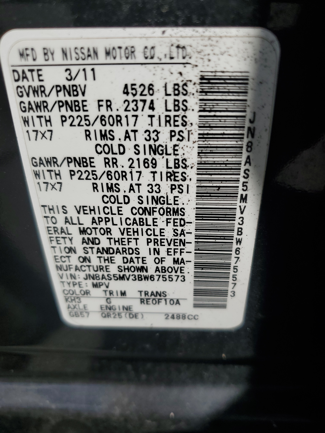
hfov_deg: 53.1
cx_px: 162
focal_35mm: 26
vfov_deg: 67.3
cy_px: 216
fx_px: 325
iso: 50
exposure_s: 1/5000
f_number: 1.5
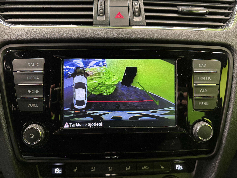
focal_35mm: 24
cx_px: 118
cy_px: 89
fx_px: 164
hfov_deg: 71.6
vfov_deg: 56.8
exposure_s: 1/50
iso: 640
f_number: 1.78
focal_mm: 6.76
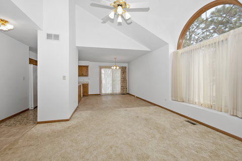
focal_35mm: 15
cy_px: 80
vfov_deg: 77.3
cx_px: 121
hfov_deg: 100.4
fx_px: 101
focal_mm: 10
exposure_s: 1/60
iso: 250
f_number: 7.1
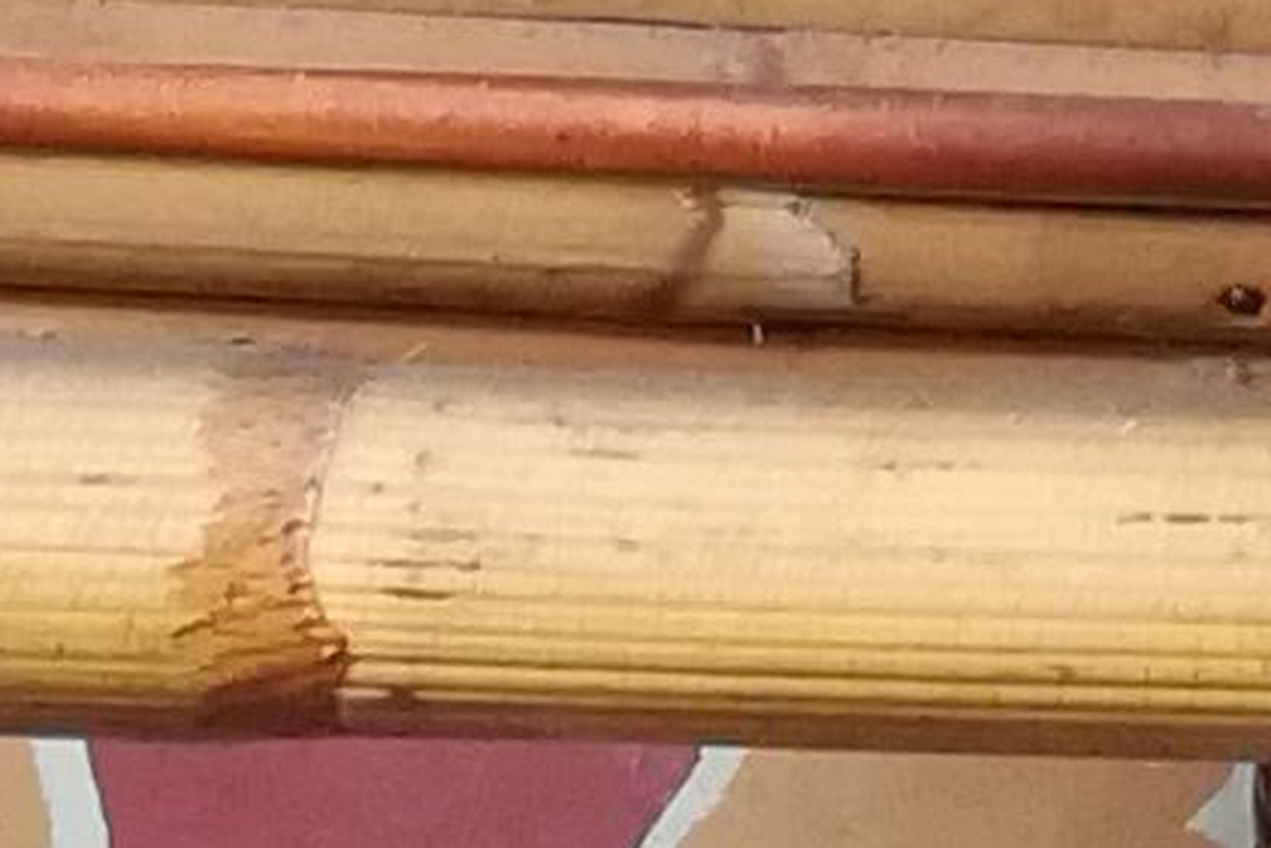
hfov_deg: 7.9
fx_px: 9006
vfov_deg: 5.0
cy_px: -2230
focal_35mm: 255
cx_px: 1947
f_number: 2.2
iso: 200
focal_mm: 3.83
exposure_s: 1/33.3
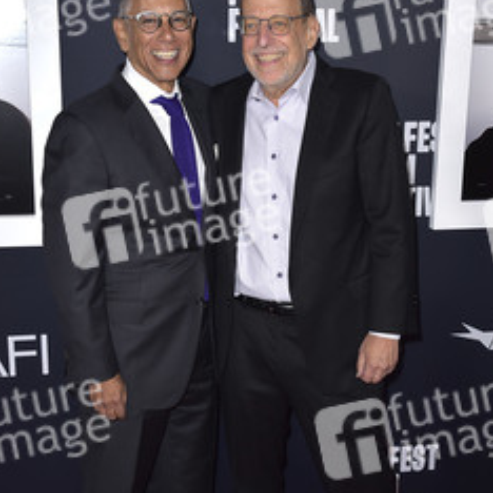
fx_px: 983
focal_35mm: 61
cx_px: 233
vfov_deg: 28.0
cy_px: 324
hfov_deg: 28.2
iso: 500
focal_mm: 42
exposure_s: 1/200
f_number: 6.3
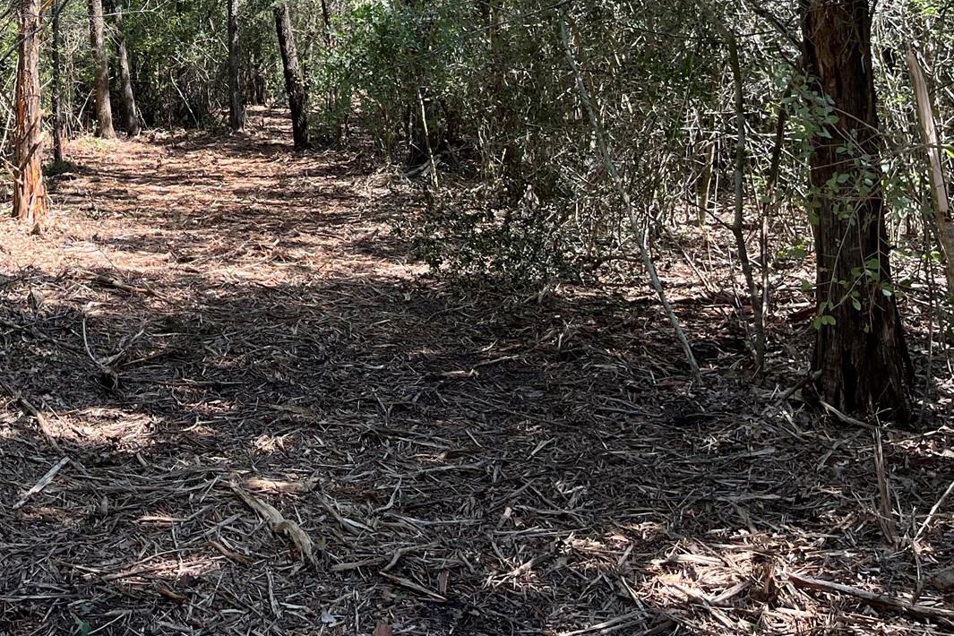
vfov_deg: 24.6
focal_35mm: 52
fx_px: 1378
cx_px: 100
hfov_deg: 35.9
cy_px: -24
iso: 50
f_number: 1.6
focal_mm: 5.1
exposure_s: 1/497
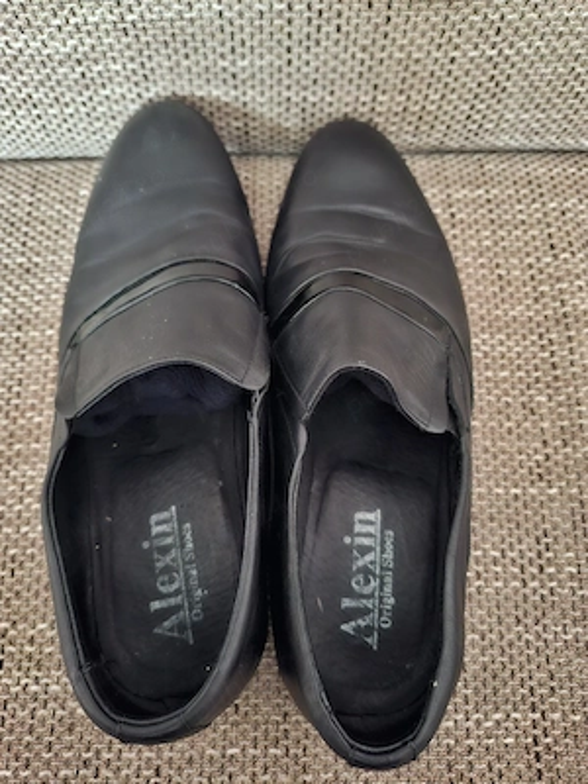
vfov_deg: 73.9
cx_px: 294
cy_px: 392
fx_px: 521
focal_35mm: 23
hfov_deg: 58.9
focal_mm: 5.54
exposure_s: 1/13
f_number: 1.8
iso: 1250
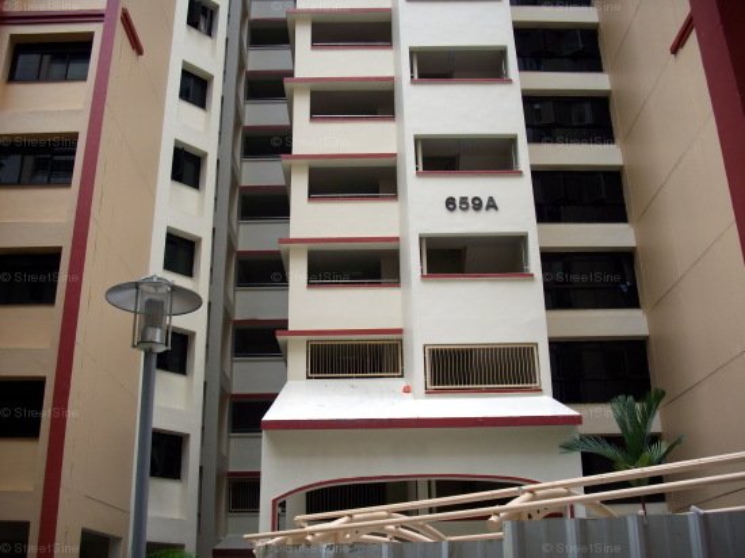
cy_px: 279
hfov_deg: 50.2
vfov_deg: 38.6
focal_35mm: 37
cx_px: 372
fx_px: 796
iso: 80
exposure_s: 1/250
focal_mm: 6.2
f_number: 2.8
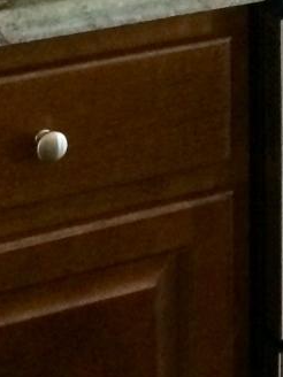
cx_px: 545
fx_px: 1929
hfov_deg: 8.0
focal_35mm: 177
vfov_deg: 10.6
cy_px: -251
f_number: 2.2
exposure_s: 1/30
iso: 250
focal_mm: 4.15
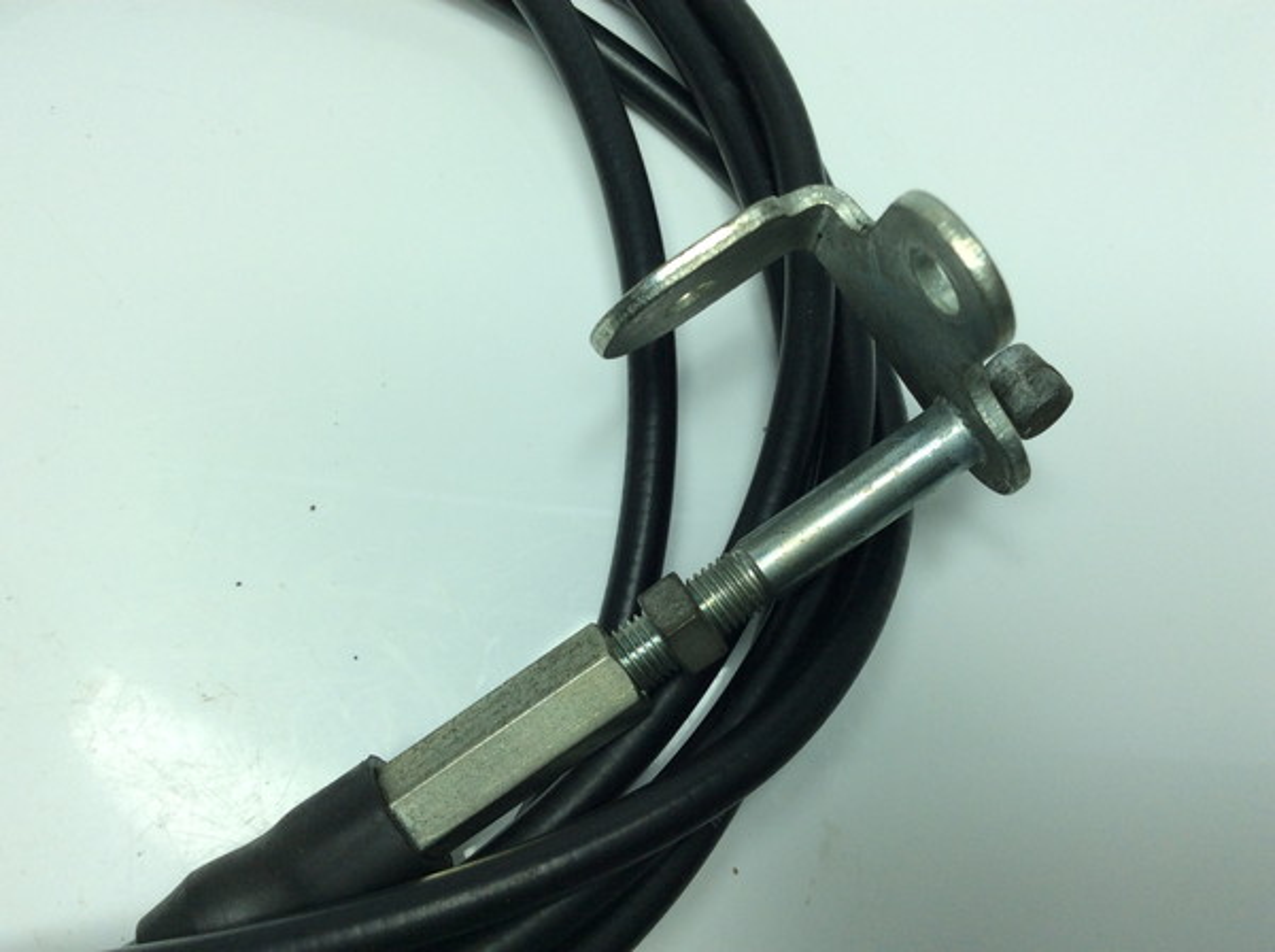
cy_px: 476
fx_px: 1177
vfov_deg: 44.0
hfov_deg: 56.9
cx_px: 638
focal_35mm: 32
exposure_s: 1/440
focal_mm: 3.3
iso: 32
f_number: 2.4
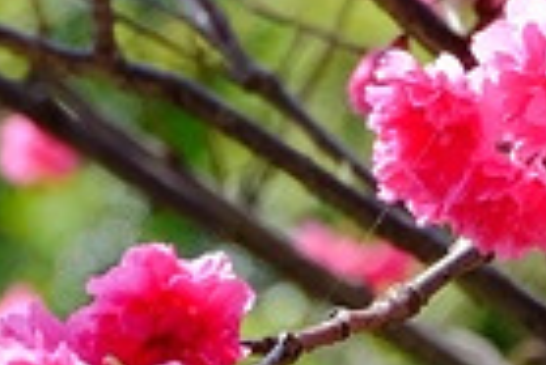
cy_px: 124
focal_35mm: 553
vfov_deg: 2.5
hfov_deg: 3.7
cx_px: 719
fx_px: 8396
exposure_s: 1/240
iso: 200
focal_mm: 50
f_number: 5.6
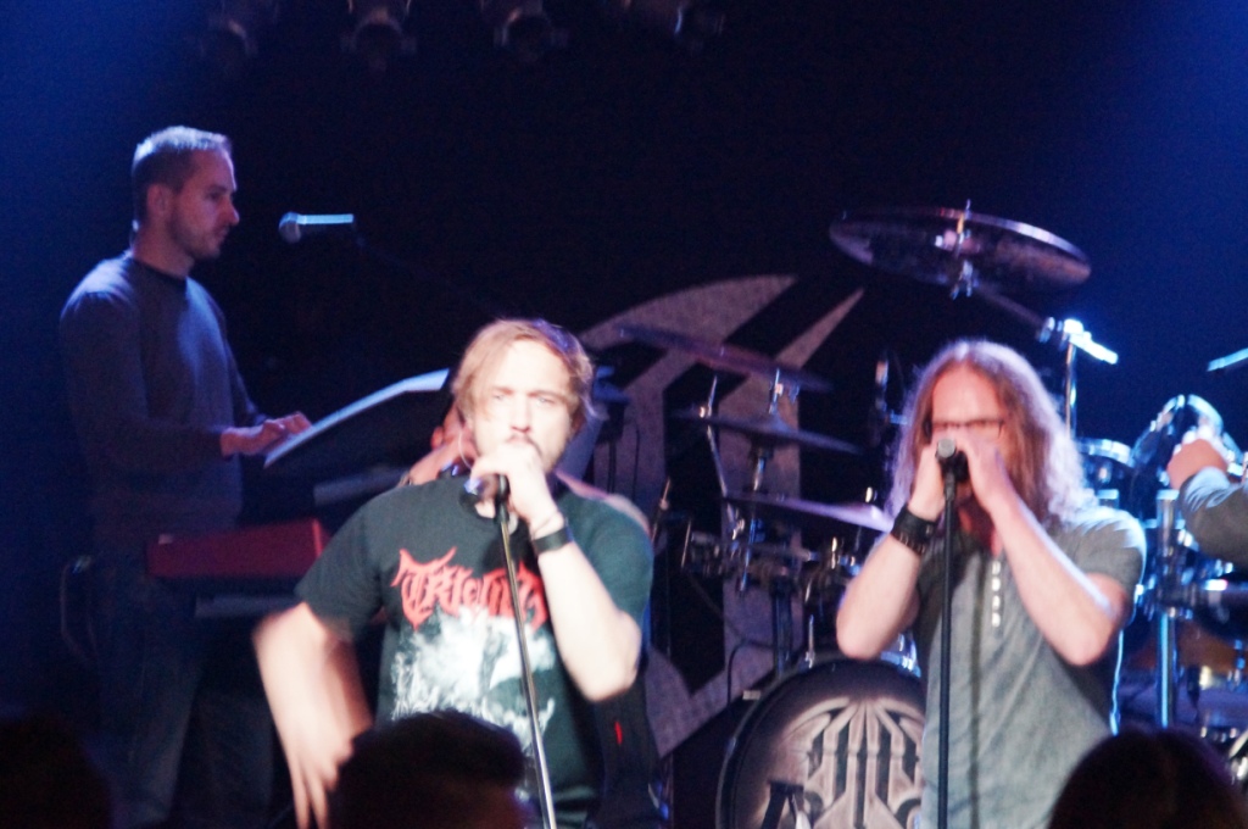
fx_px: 6751
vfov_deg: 7.0
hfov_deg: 10.6
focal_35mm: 195
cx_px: 624
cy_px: 414
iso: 3200
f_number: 5.6
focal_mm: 130
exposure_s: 1/13
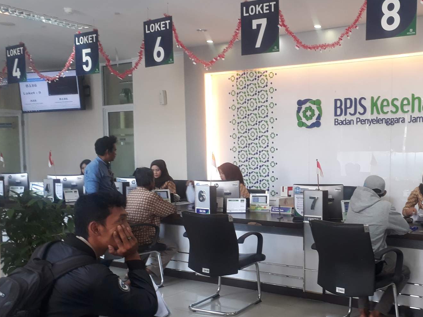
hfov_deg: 43.2
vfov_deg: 34.2
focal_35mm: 42
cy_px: 199
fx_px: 513
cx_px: 325
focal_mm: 3.6
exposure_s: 1/33
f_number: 1.9
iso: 80
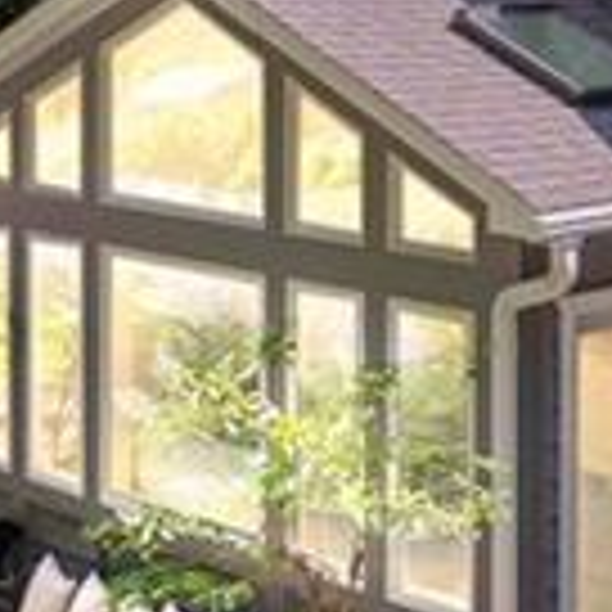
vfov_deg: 17.4
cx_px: 590
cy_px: -81
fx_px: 1920
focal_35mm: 96
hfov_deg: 17.7
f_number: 8
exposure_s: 1/250
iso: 160
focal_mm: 10
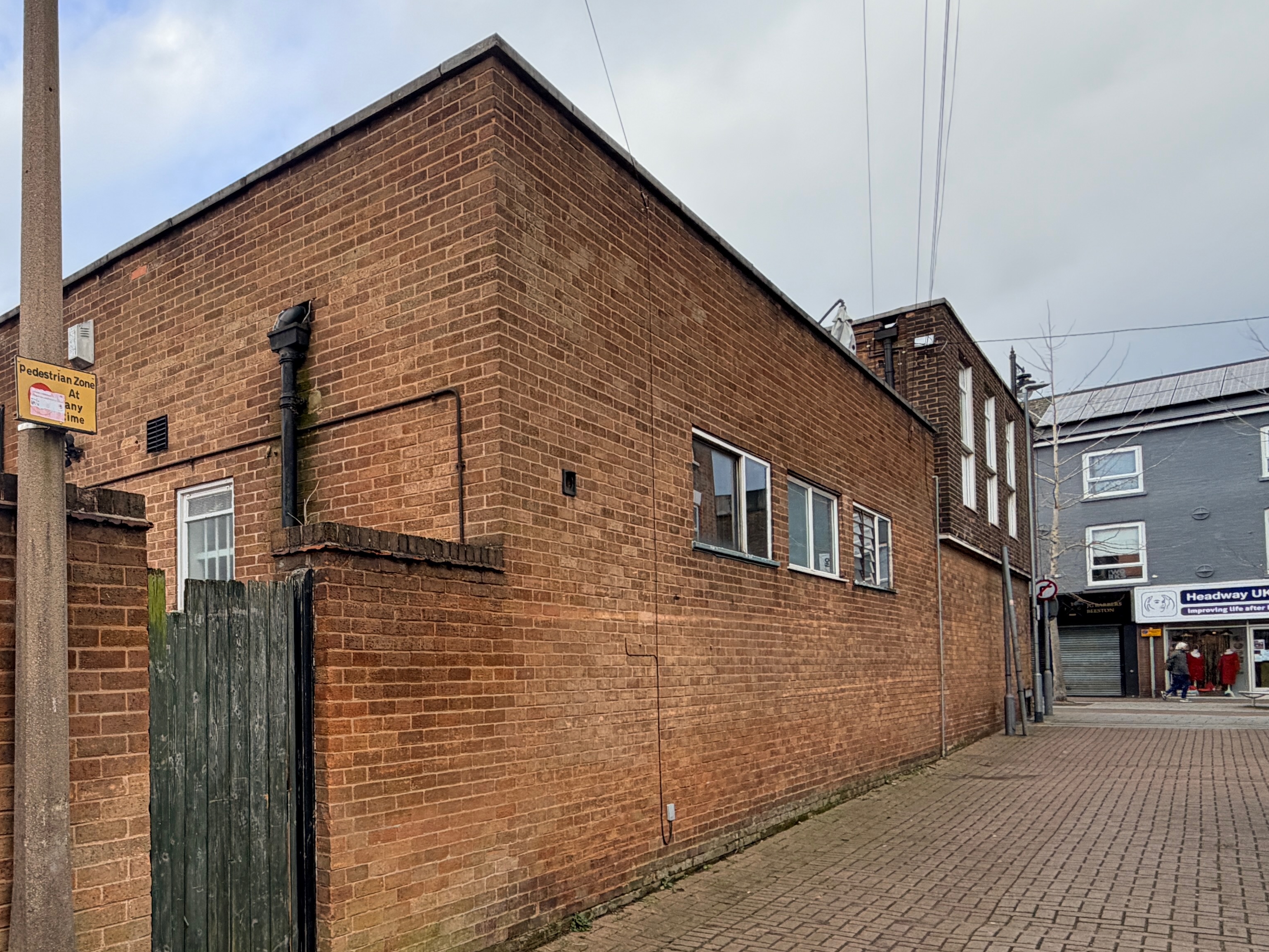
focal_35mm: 26
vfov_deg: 51.8
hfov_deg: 61.5
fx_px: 953
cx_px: 245
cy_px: 651
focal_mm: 2.22
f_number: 2.2
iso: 40
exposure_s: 1/535
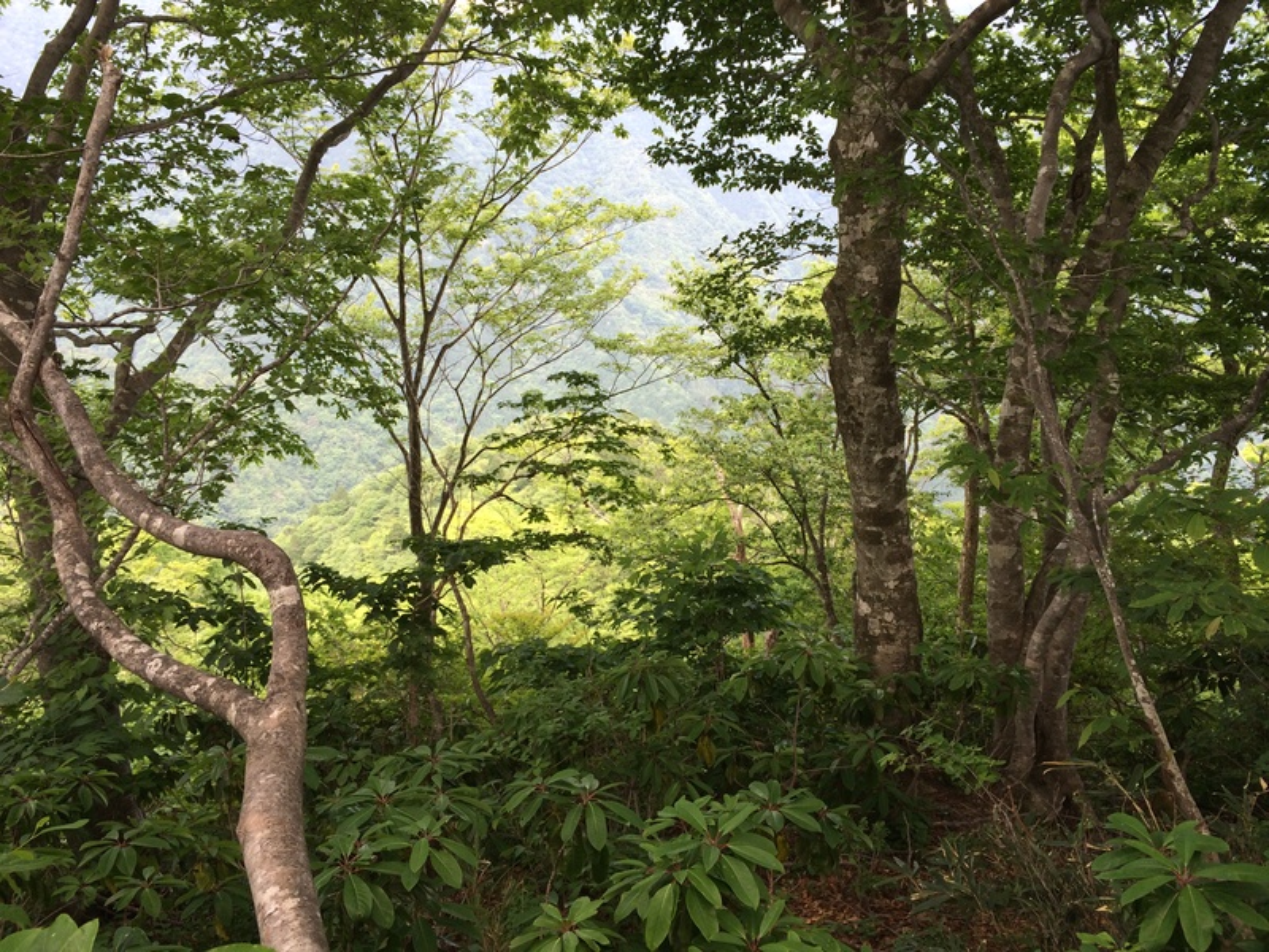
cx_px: 634
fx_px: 1100
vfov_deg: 46.8
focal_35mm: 30
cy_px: 476
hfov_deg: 60.0
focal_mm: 4.12
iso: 32
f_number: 2.2
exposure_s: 1/205
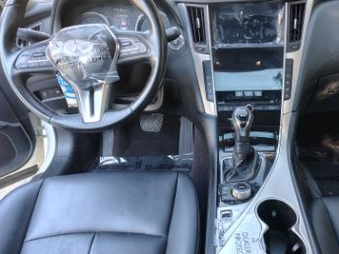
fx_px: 333
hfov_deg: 53.4
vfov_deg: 41.8
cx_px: 212
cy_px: 135
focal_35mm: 34
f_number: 1.8
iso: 800
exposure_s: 1/95.4
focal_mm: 5.56
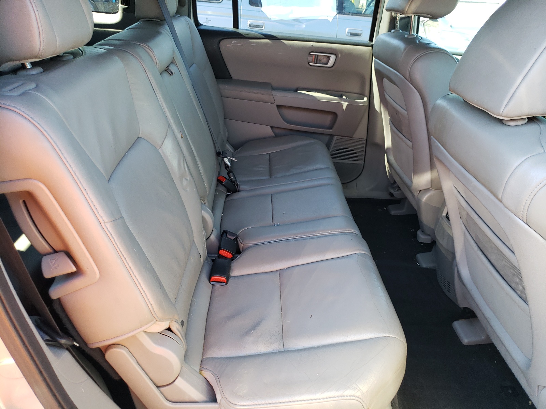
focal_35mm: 26
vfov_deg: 53.1
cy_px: 204
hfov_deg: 67.3
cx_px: 273
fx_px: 410
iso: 82
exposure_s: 1/120
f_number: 1.5
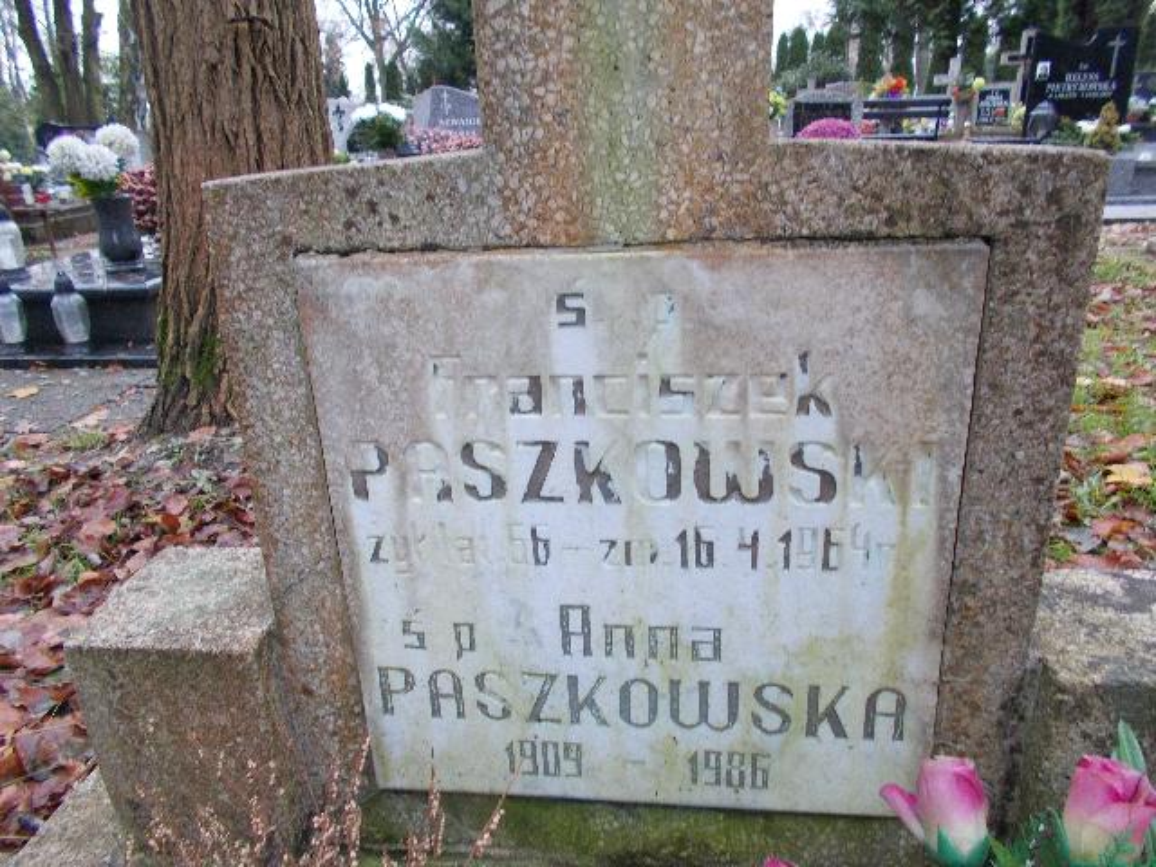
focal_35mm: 26
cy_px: 434
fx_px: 868
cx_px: 578
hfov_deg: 67.3
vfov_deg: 53.1
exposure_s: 1/25
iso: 125
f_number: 3.2
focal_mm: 4.6
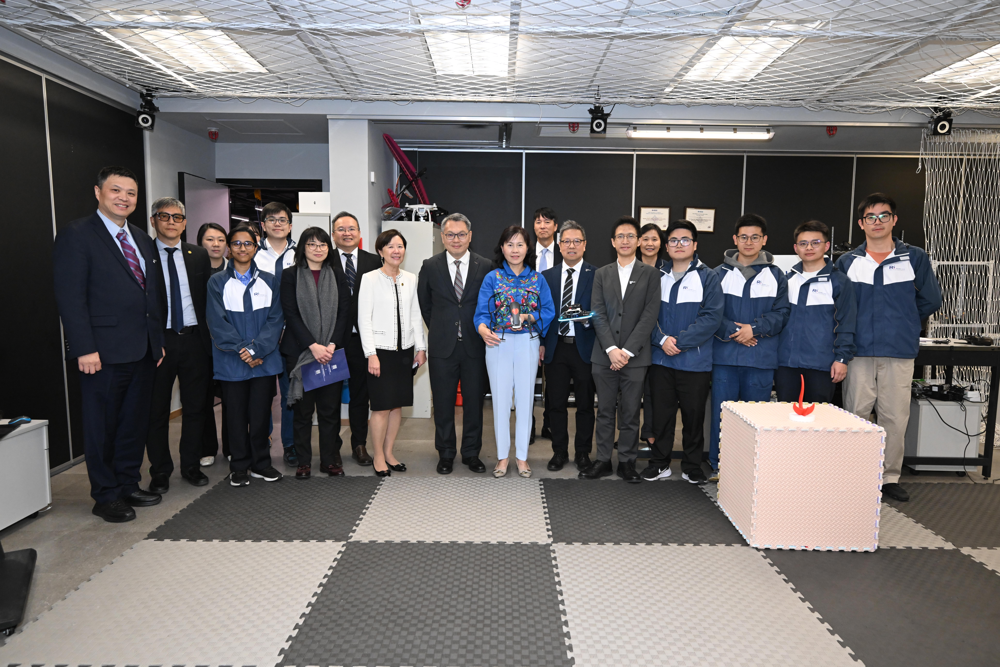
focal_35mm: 22
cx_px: 500
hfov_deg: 77.3
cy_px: 334
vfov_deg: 56.1
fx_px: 625
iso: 2500
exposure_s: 1/200
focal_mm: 22.5
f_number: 5.6
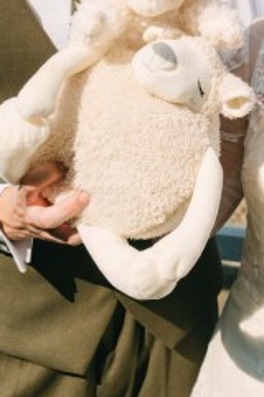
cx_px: 178
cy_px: 28
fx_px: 880
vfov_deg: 24.5
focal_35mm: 80
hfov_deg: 17.0
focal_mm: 26.6
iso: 320
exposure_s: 1/2000
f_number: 4
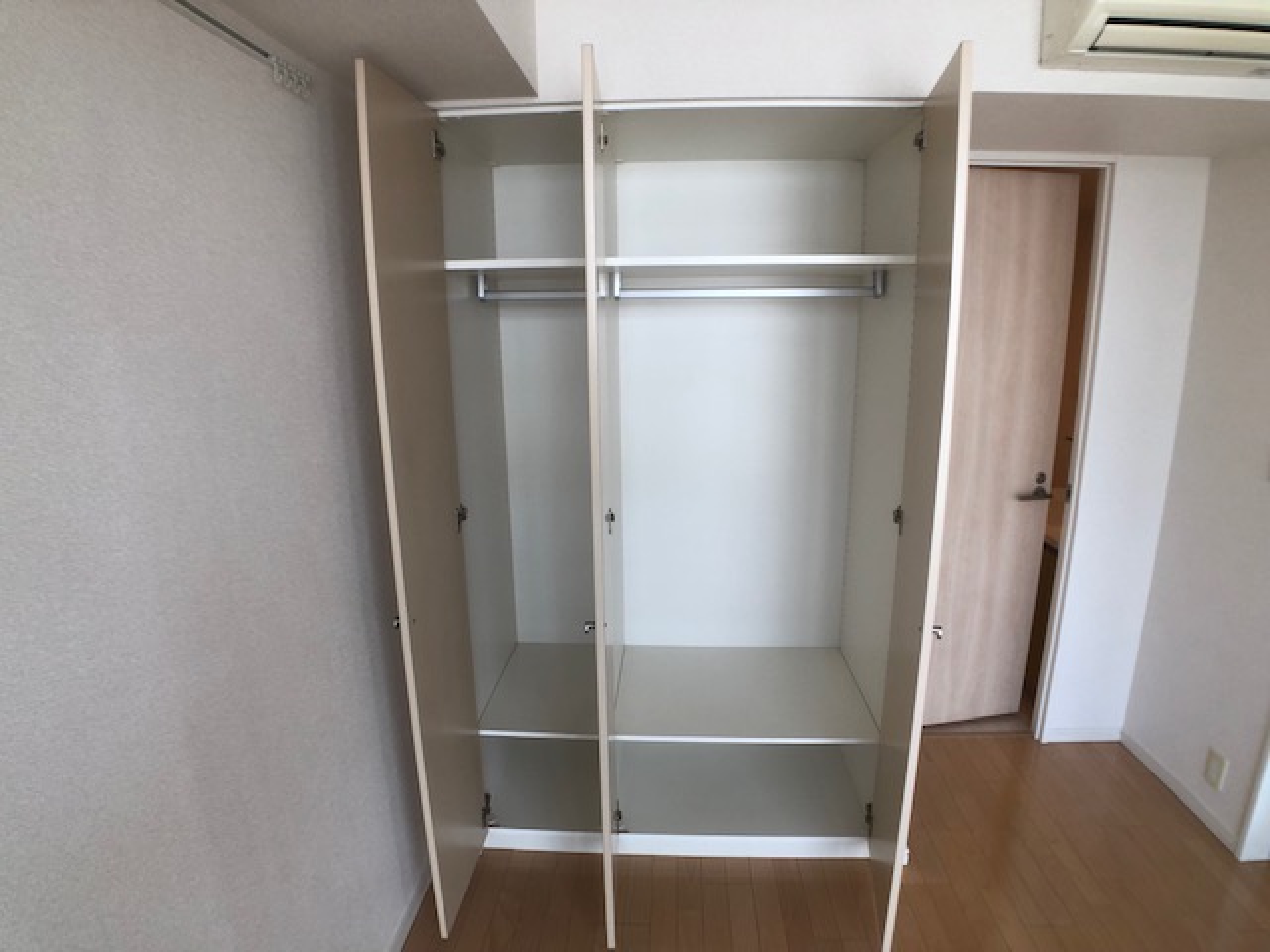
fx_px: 1027
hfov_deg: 63.4
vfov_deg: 49.7
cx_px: 635
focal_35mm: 28
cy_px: 476
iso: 32
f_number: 1.8
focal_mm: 3.99
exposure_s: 1/100
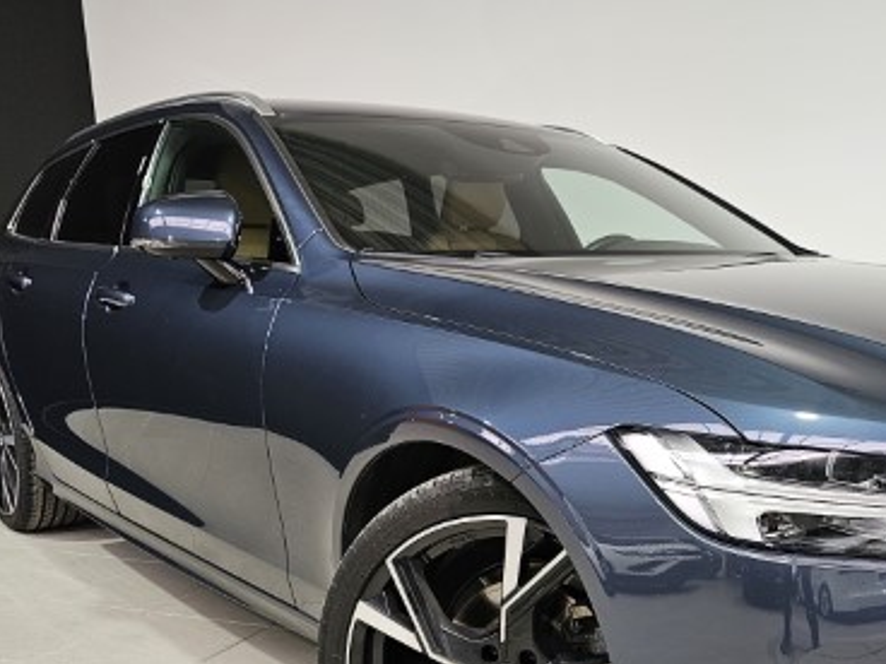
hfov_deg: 45.4
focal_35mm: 40
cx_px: 650
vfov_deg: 35.3
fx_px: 1024
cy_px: 481
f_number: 1.7
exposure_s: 1/180
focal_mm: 6.3
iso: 200
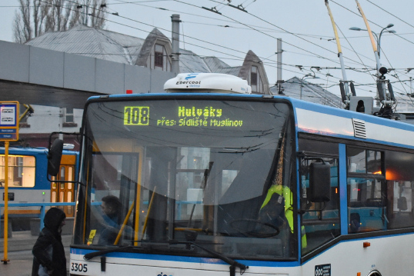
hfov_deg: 23.2
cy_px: 173
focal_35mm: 87
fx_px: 1001
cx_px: 304
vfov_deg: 15.7
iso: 1800
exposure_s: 1/60
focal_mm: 24
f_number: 4
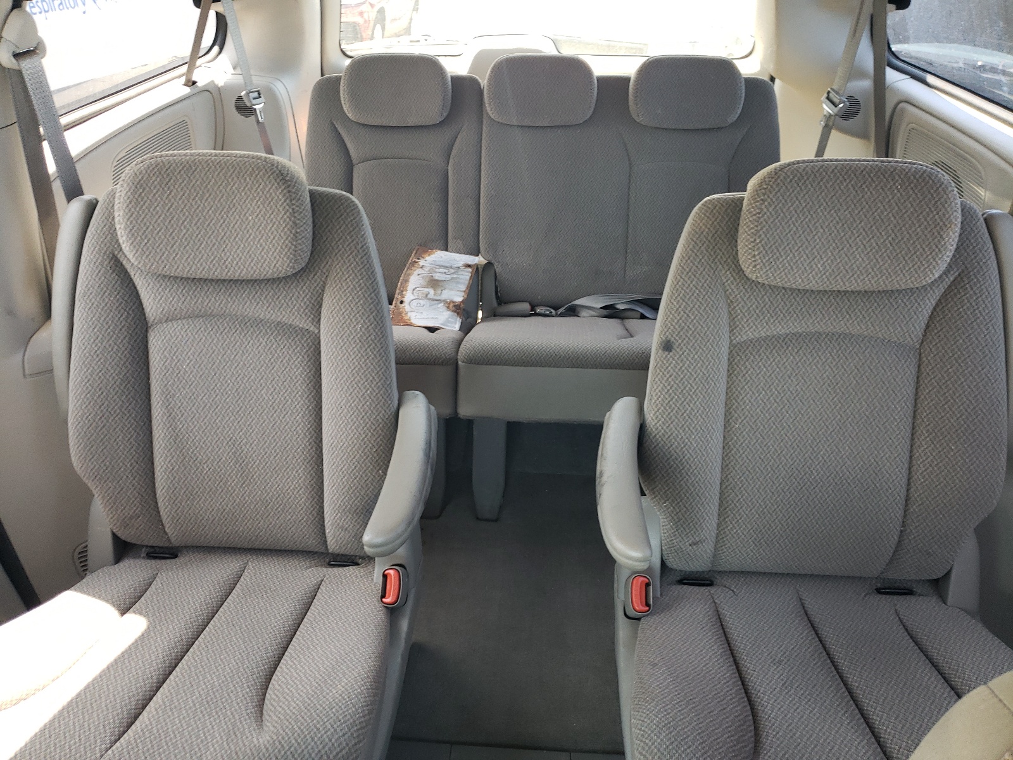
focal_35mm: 26
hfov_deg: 67.3
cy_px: 380
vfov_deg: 53.1
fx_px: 761
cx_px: 506
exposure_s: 1/60.2
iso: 113
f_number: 1.5
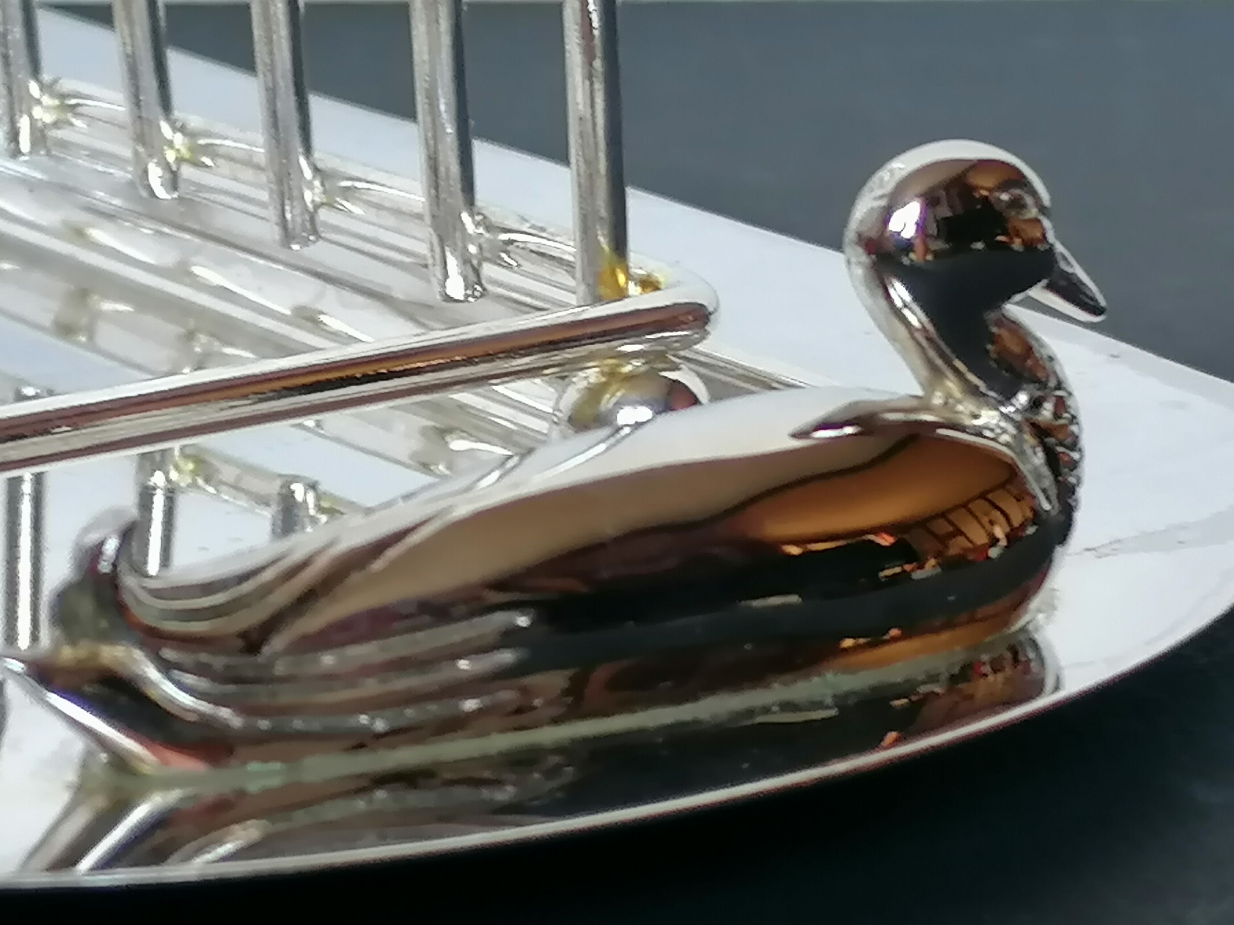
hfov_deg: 17.3
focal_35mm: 114
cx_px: 617
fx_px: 4064
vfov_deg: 13.0
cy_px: 462
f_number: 1.8
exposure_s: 1/50
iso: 100
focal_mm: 4.75
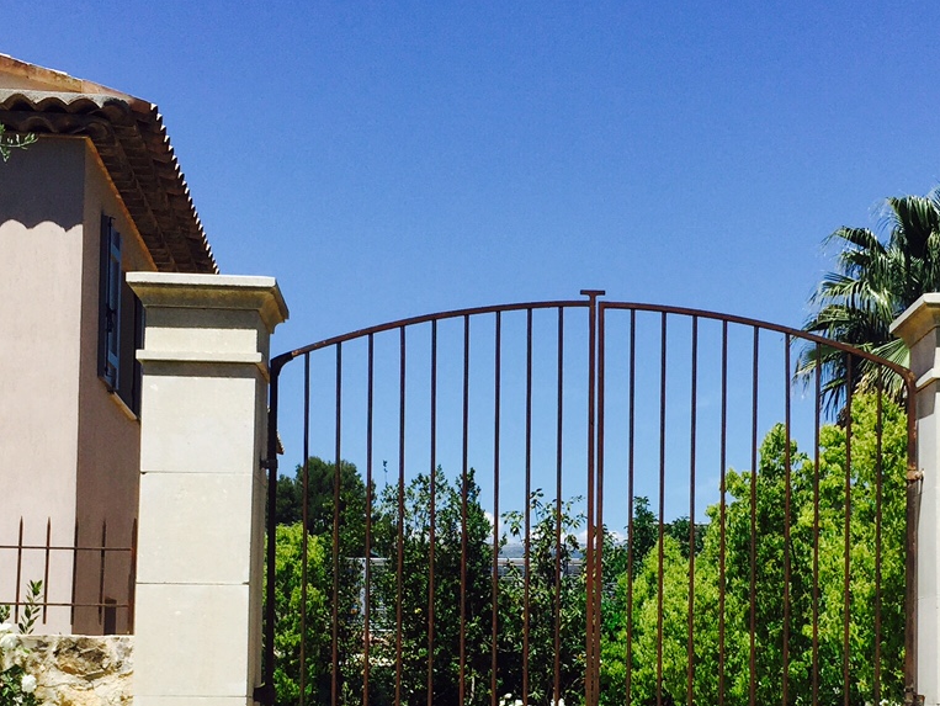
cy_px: 591
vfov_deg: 23.2
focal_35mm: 62
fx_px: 1684
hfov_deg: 31.1
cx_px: 552
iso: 32
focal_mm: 4.15
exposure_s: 1/2475
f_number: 2.2
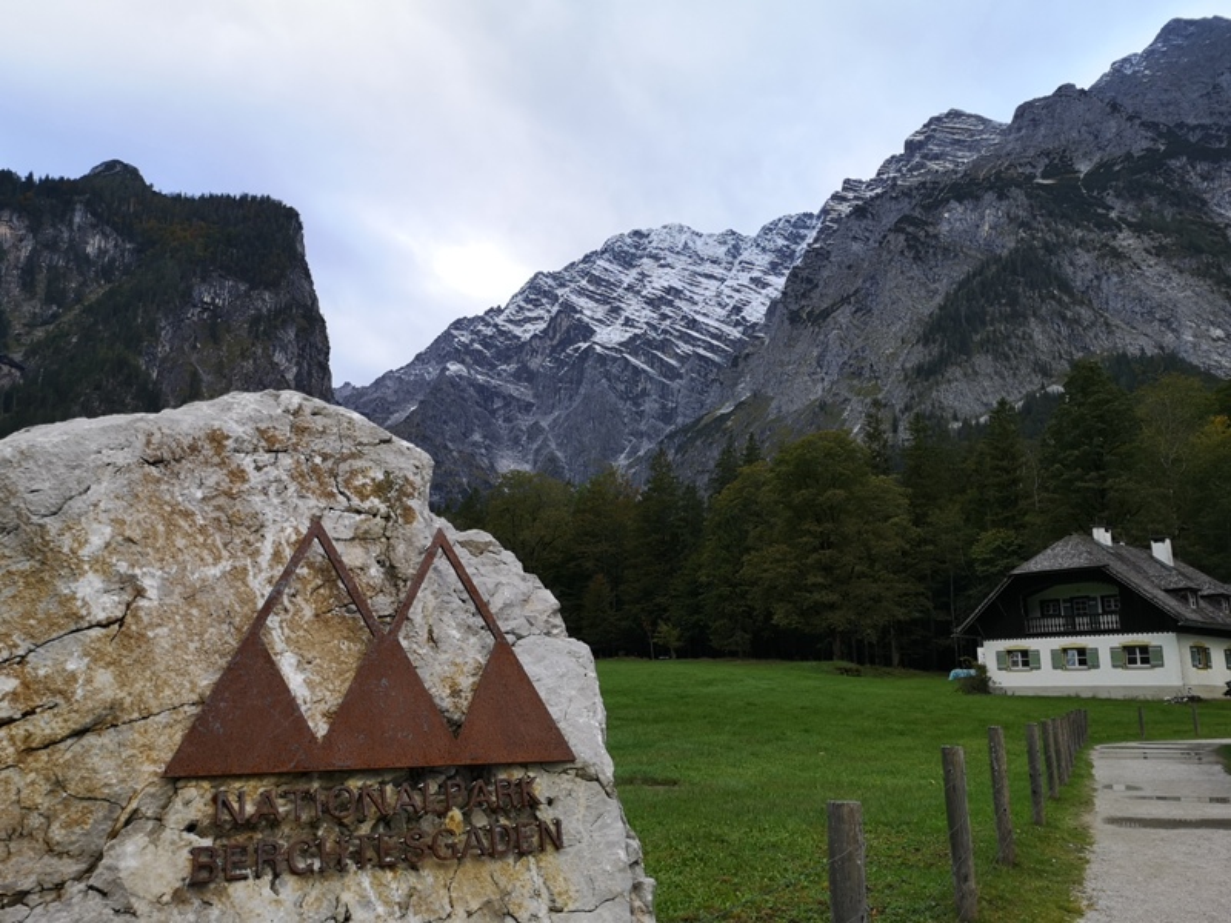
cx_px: 616
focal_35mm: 27
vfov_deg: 51.4
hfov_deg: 65.3
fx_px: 960
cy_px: 462
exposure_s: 1/353
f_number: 1.8
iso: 50
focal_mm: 3.95
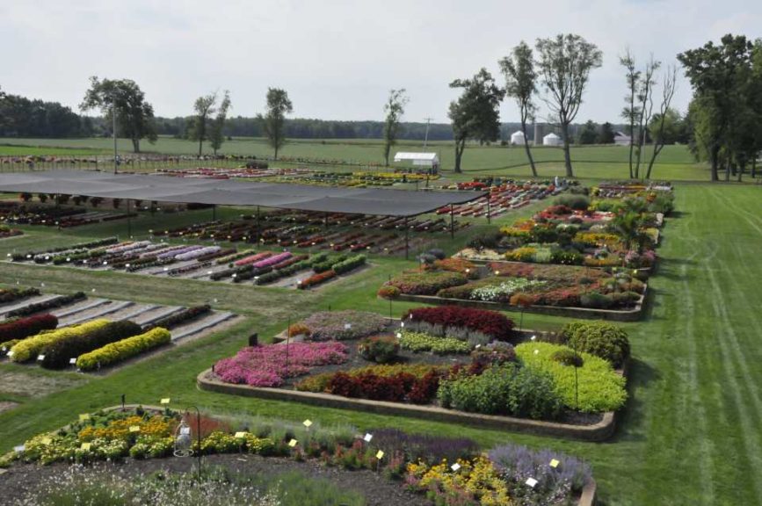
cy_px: 253
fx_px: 825
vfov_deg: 34.1
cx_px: 381
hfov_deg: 49.6
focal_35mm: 39
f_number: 13
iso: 1600
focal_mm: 26
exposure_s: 1/1250
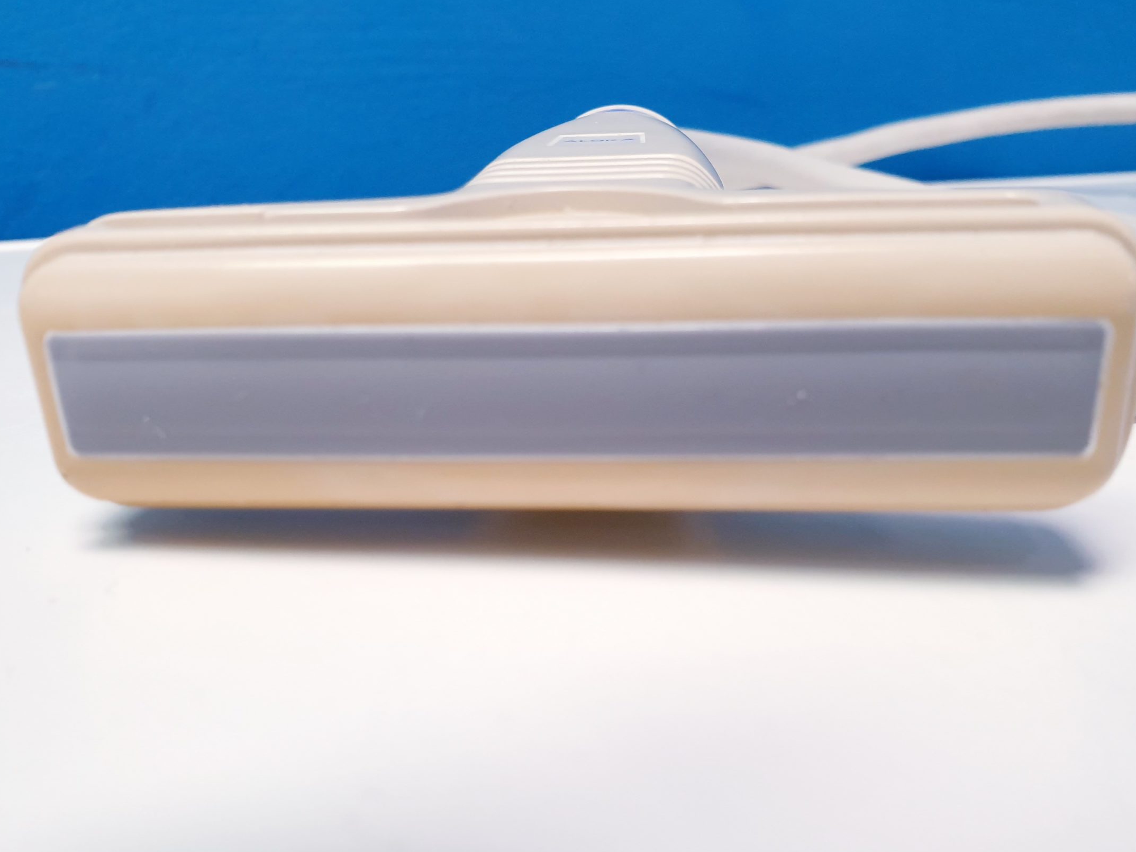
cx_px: 576
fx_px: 1017
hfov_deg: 58.4
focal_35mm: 31
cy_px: 478
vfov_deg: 45.3
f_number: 2.4
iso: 160
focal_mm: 4.3
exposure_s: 1/50
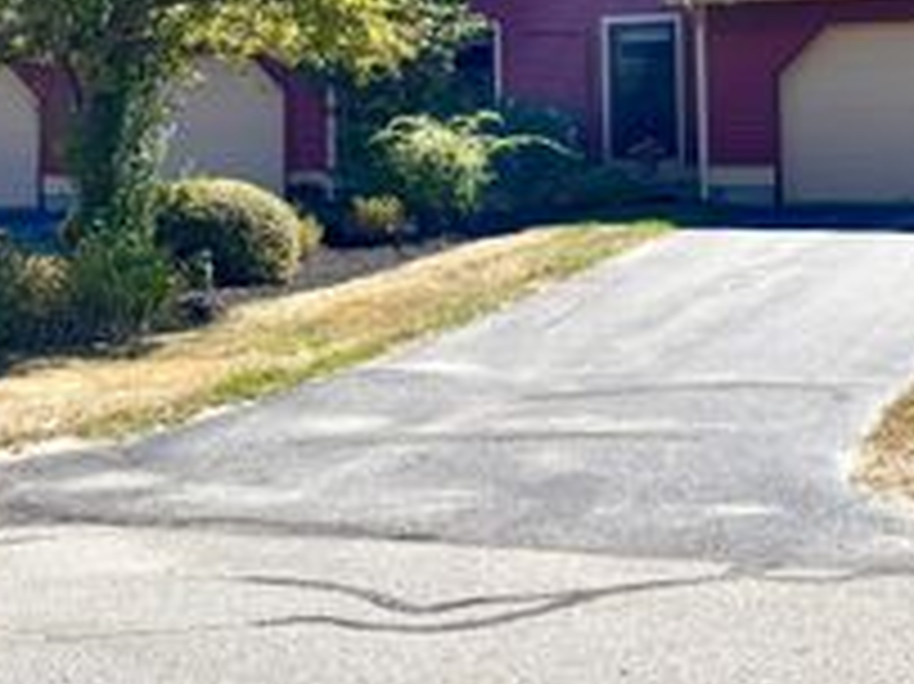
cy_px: 20
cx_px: 558
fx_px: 1689
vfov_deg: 22.2
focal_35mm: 64
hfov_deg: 30.2
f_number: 1.6
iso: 50
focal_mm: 5.96
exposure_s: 1/2451
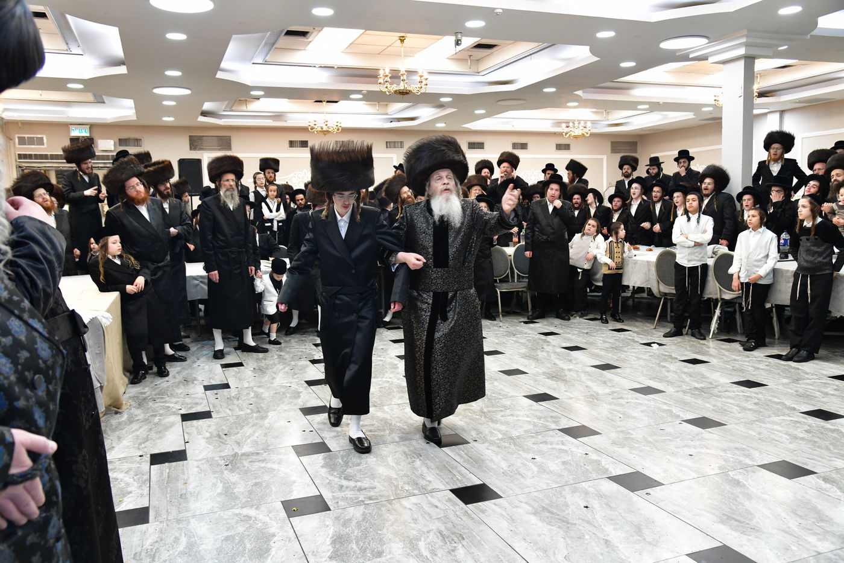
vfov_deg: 43.6
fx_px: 703
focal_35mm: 30
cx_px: 422
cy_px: 282
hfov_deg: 61.9
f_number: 5.6
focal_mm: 30
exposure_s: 1/100
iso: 2000
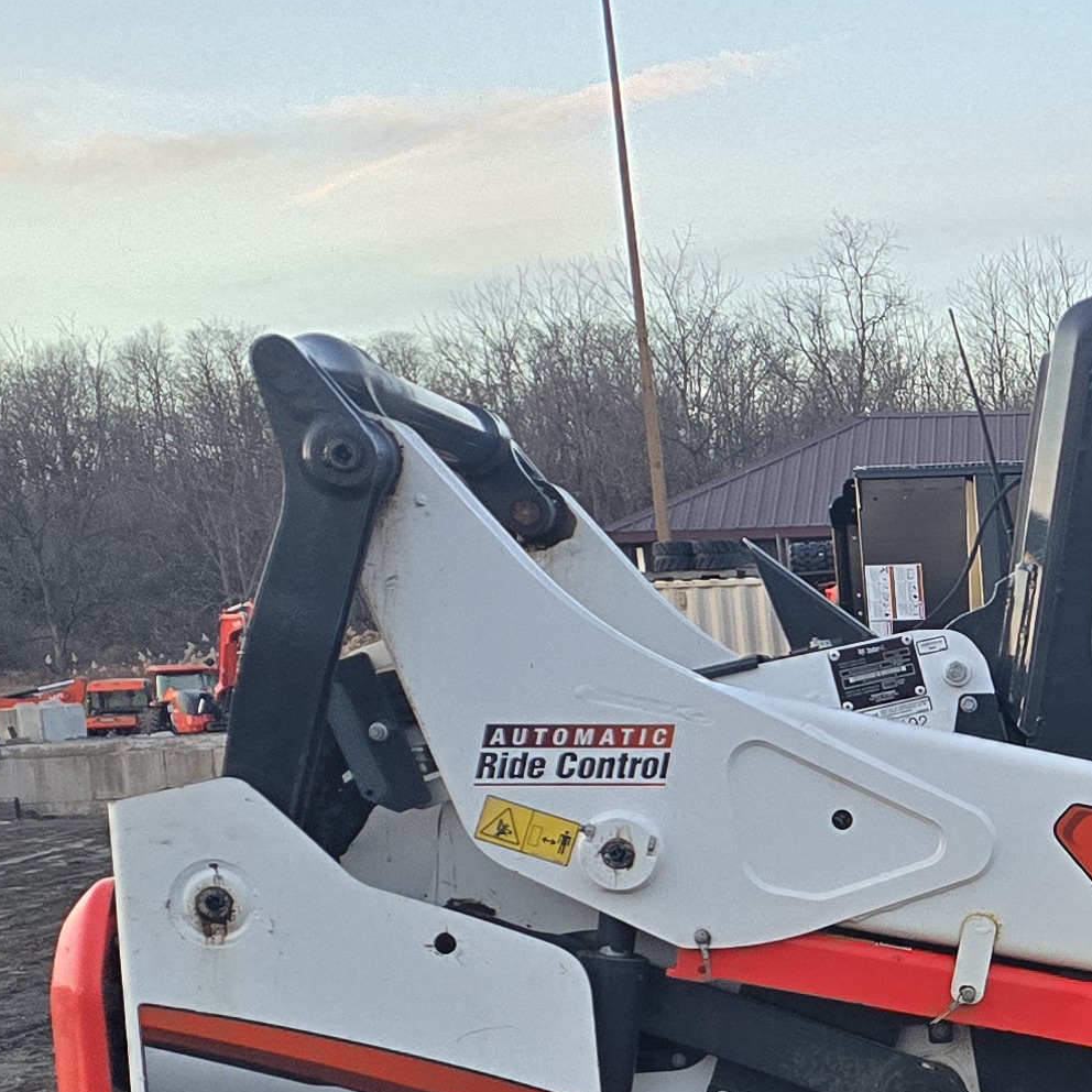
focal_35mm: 82
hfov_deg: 19.4
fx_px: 2927
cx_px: 1452
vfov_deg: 20.7
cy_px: 1007
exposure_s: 1/180
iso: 200
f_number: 1.7
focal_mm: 6.3
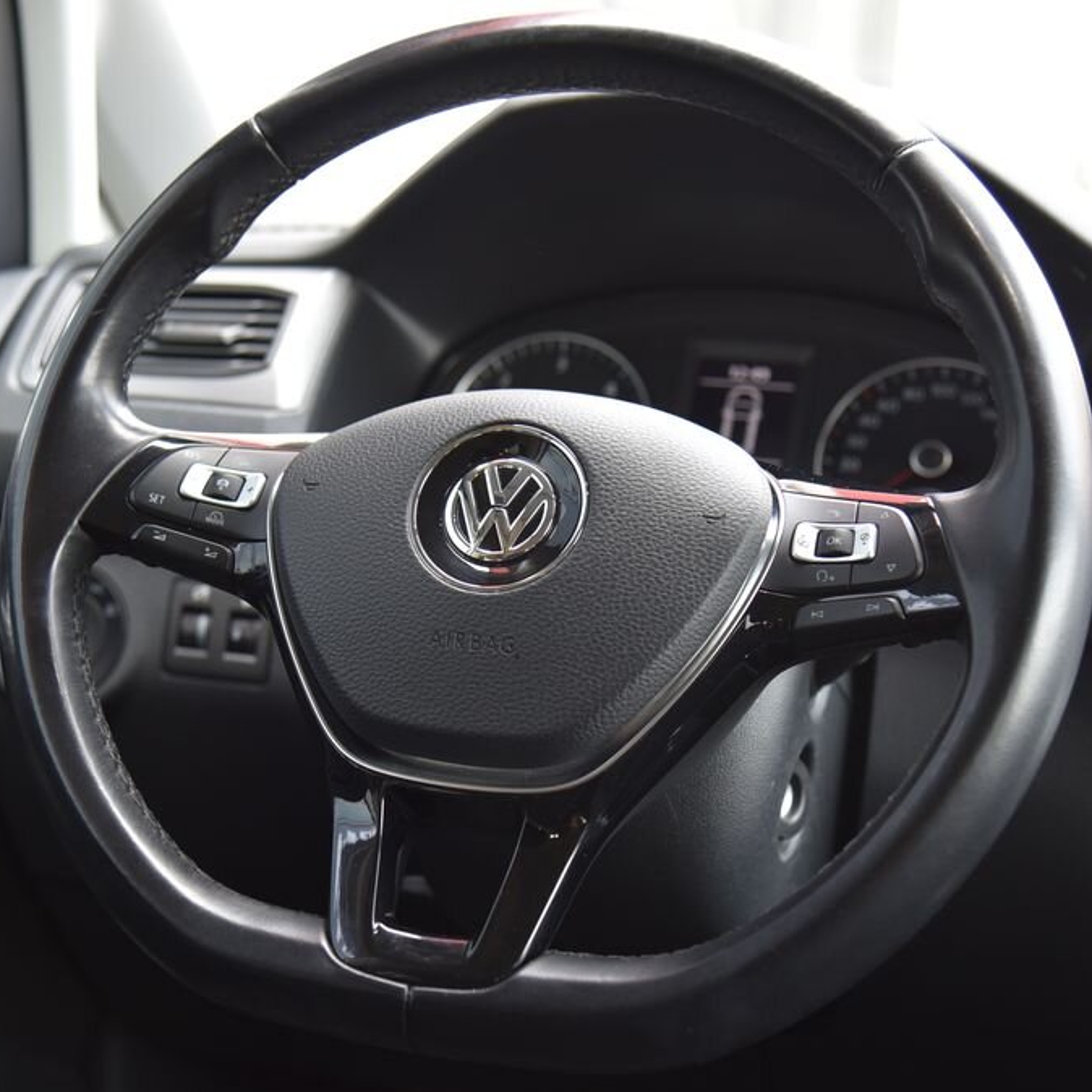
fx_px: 2213
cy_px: 552
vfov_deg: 27.7
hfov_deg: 27.7
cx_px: 525
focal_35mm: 62
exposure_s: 1/60
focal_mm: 48
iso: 500
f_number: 4
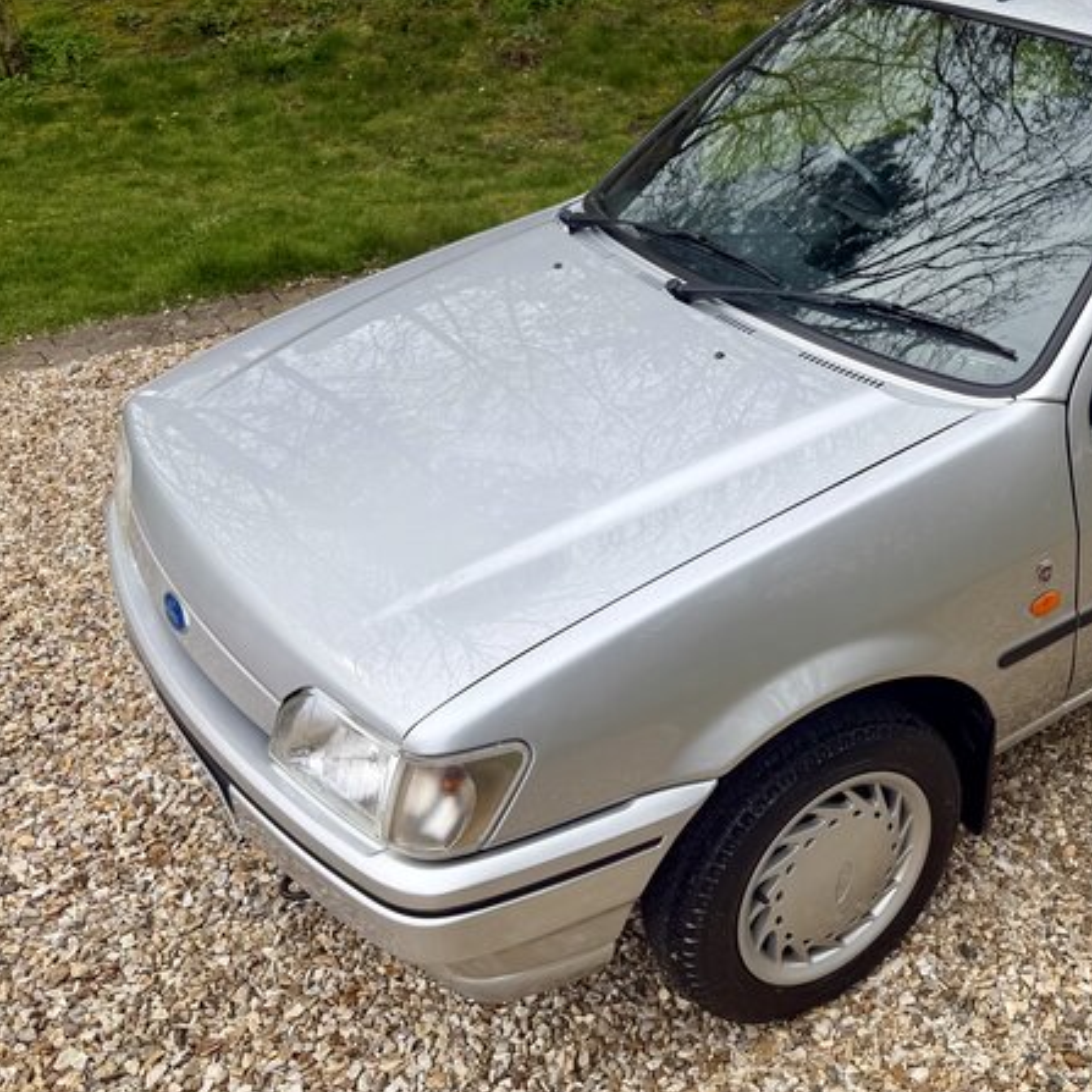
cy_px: 535
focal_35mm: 38
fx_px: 1356
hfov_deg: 40.7
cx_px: 972
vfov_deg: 43.9
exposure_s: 1/1901
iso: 80
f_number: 1.78
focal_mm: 6.76
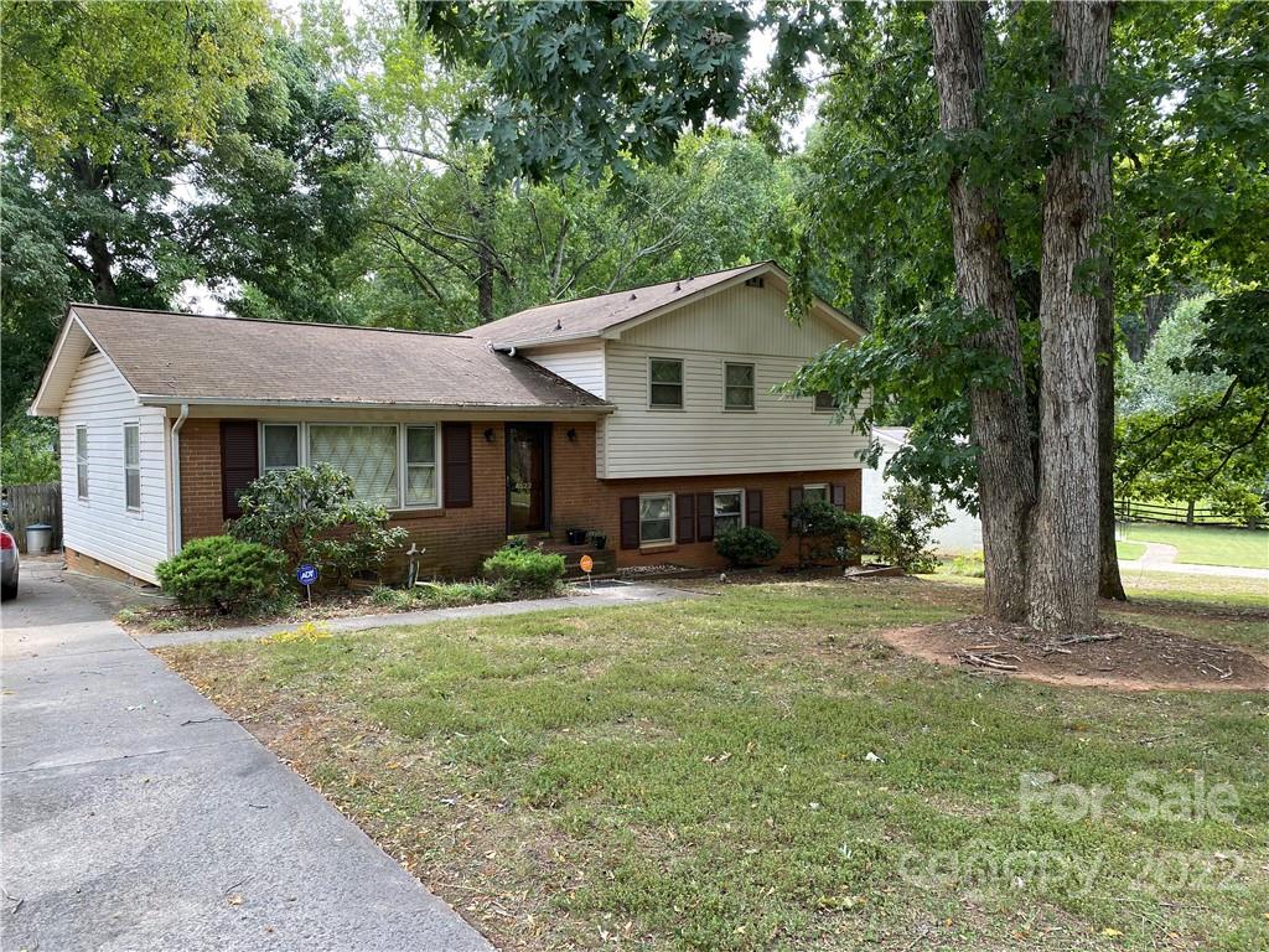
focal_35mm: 26
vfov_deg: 53.1
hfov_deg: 67.3
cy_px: 476
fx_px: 953
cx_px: 634
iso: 32
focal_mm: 4.25
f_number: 1.8
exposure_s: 1/206
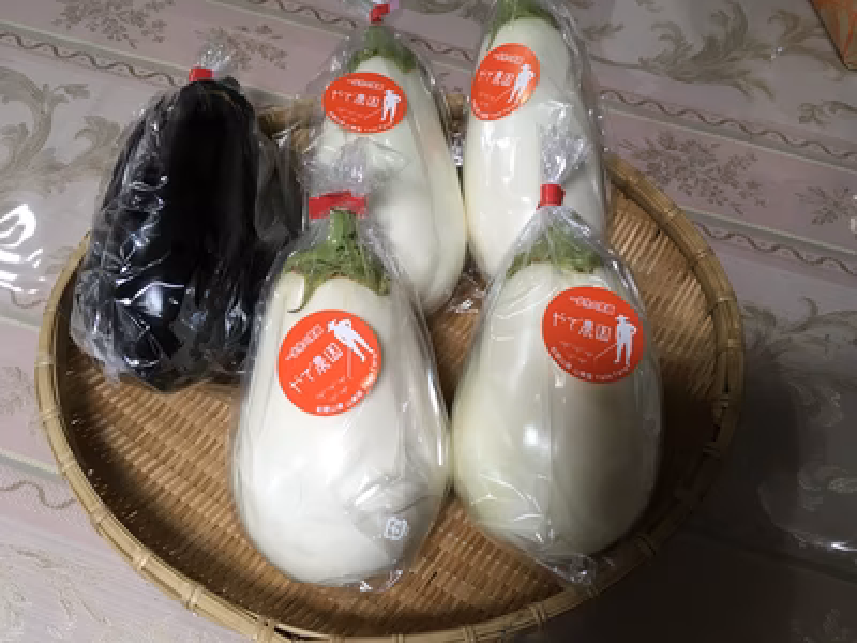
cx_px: 428
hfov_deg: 61.7
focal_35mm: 29
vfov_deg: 48.2
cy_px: 322
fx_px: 718
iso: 64
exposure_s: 1/30
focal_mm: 4.15
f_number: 2.2
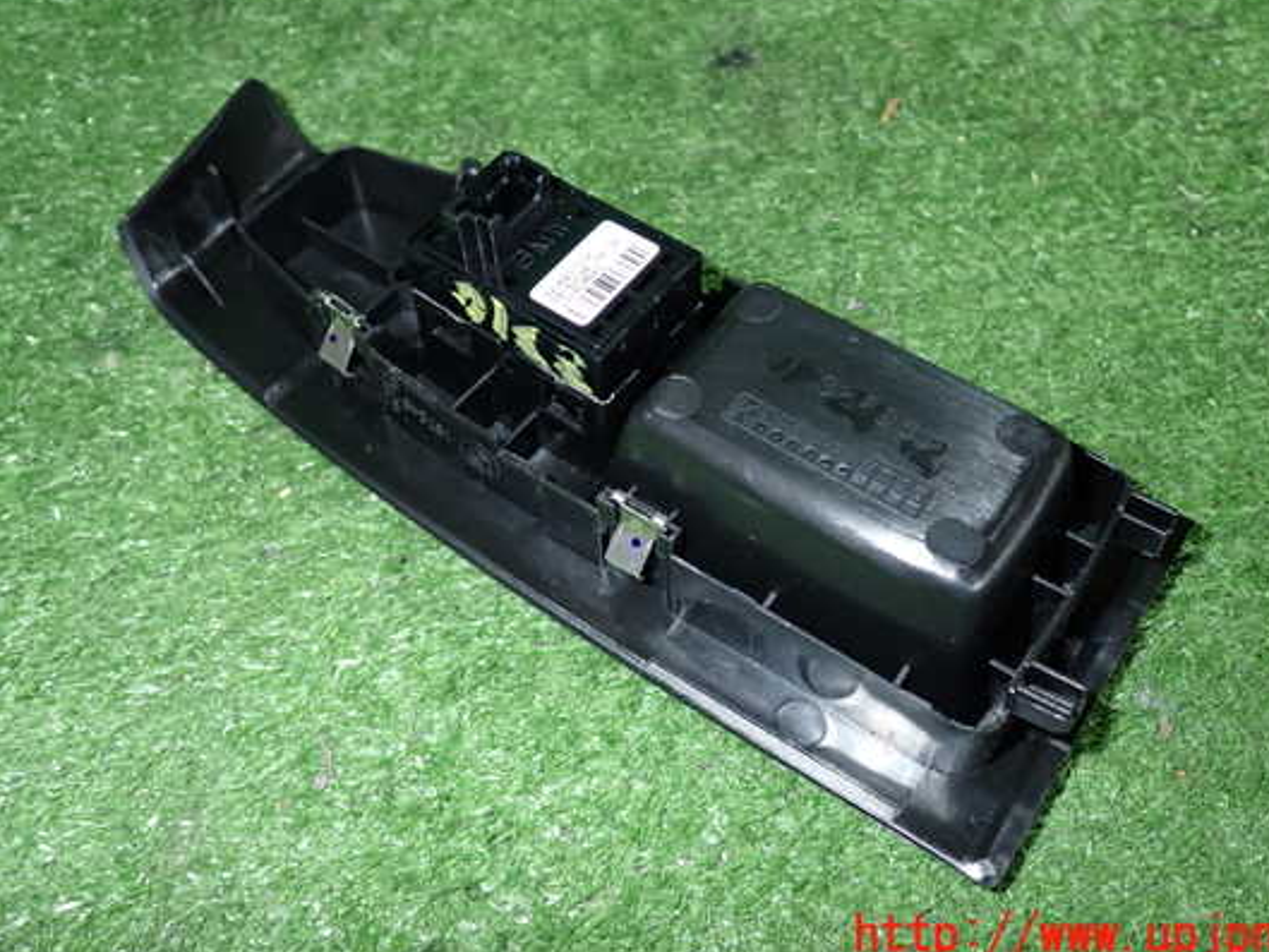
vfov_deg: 41.8
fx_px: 1247
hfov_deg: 53.9
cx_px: 676
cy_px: 427
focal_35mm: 34
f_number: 6.3
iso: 200
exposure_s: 1/30
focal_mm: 5.4
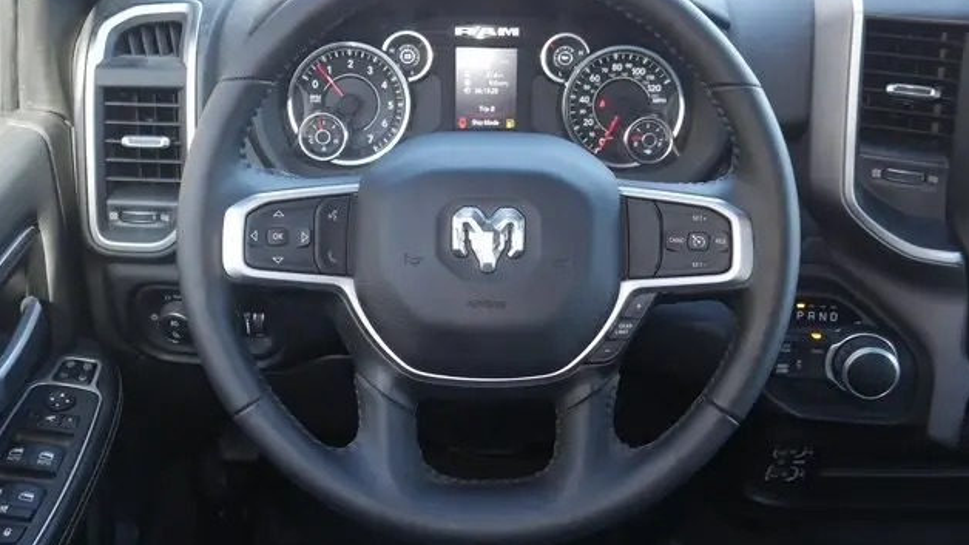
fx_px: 1028
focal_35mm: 40
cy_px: 231
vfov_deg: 29.6
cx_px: 481
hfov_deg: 50.5
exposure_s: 1/60
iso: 640
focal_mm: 18
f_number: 5
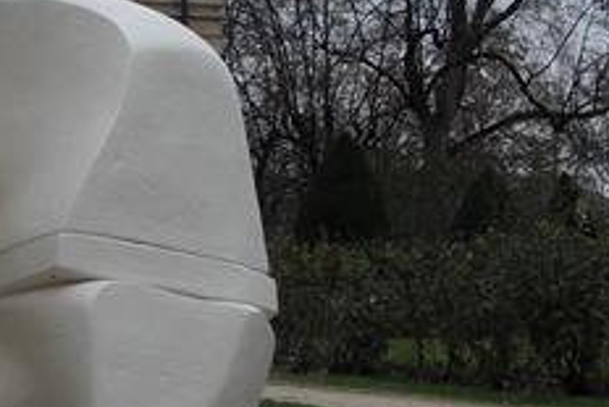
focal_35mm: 124
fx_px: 2099
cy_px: 320
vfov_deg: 11.0
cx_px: -8
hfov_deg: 16.2
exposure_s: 1/250
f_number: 2.8
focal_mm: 6.3
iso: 50
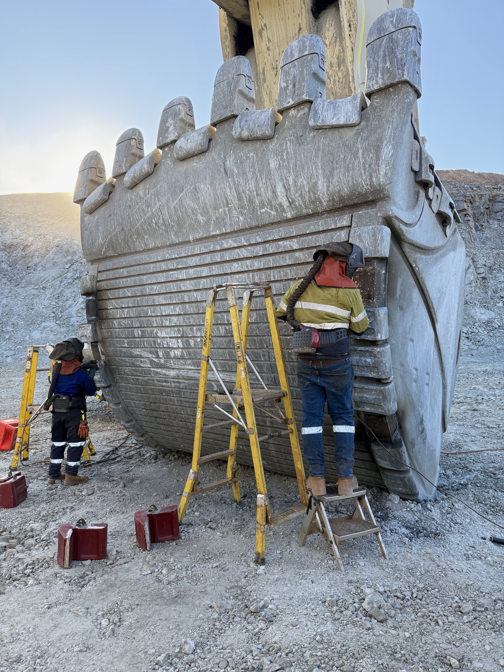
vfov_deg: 71.6
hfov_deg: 56.8
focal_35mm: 24
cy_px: 336
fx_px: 466
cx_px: 252
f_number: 1.78
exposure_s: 1/617
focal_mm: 6.76
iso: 100
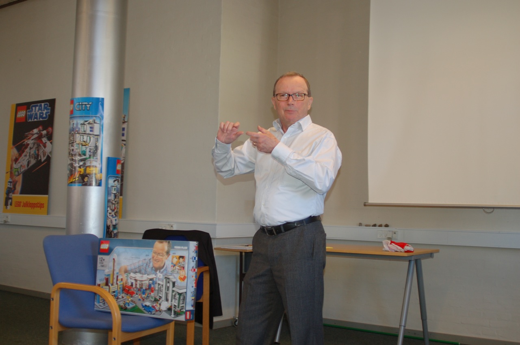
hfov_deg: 46.4
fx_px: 606
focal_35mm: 42
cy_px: 172
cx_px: 260
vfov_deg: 31.8
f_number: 2.8
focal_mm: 28
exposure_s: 1/100
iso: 400
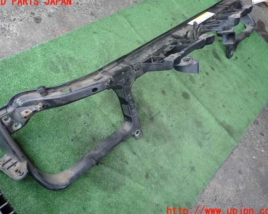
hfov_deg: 64.0
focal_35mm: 27
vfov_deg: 53.2
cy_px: 107
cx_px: 130
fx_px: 214
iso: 160
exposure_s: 1/125
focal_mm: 4.5
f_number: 2
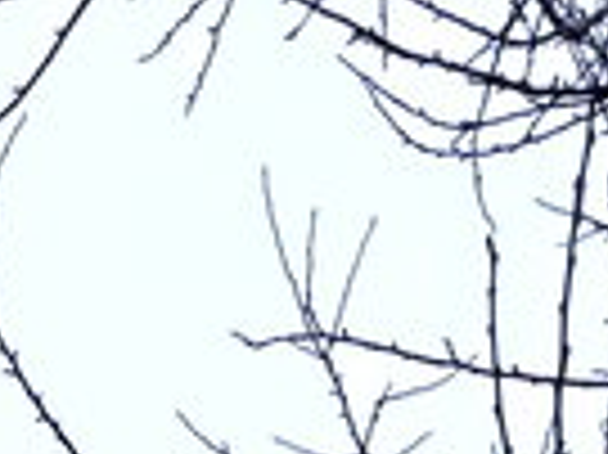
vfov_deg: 8.5
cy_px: 1722
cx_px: -230
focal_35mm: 106
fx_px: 1860
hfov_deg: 17.2
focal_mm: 2.22
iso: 40
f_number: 2.2
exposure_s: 1/541
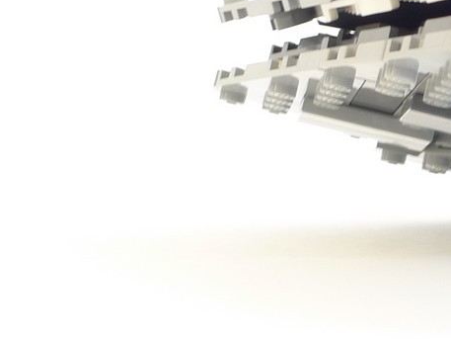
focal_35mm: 166
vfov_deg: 8.8
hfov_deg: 11.4
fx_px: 2163
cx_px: 676
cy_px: -138
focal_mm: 11.1
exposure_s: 1.6
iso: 80
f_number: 4.5
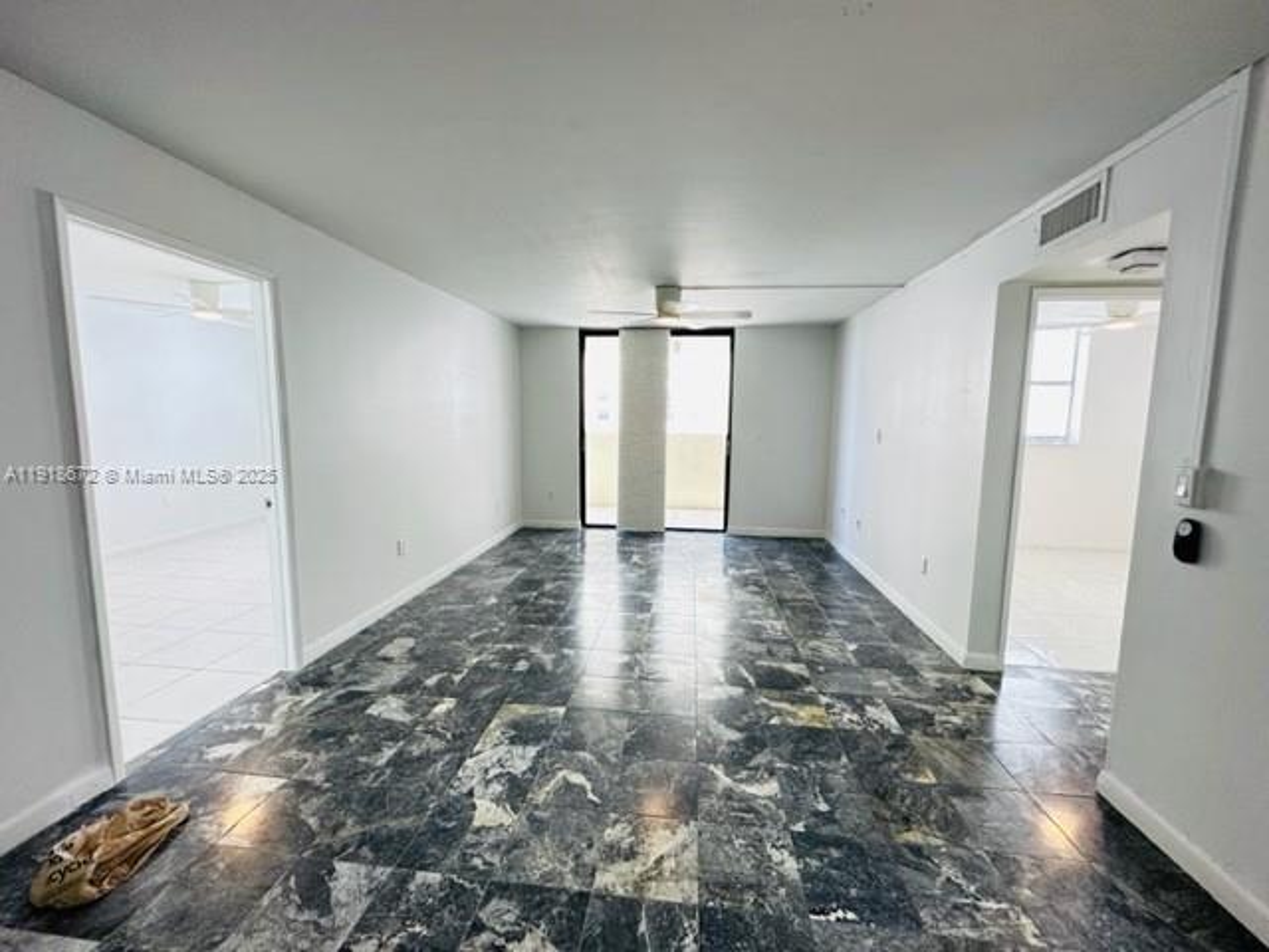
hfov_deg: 102.1
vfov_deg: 85.7
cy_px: 476
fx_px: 513
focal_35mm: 14
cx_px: 634
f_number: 2.2
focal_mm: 2.22
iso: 200
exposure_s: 1/120
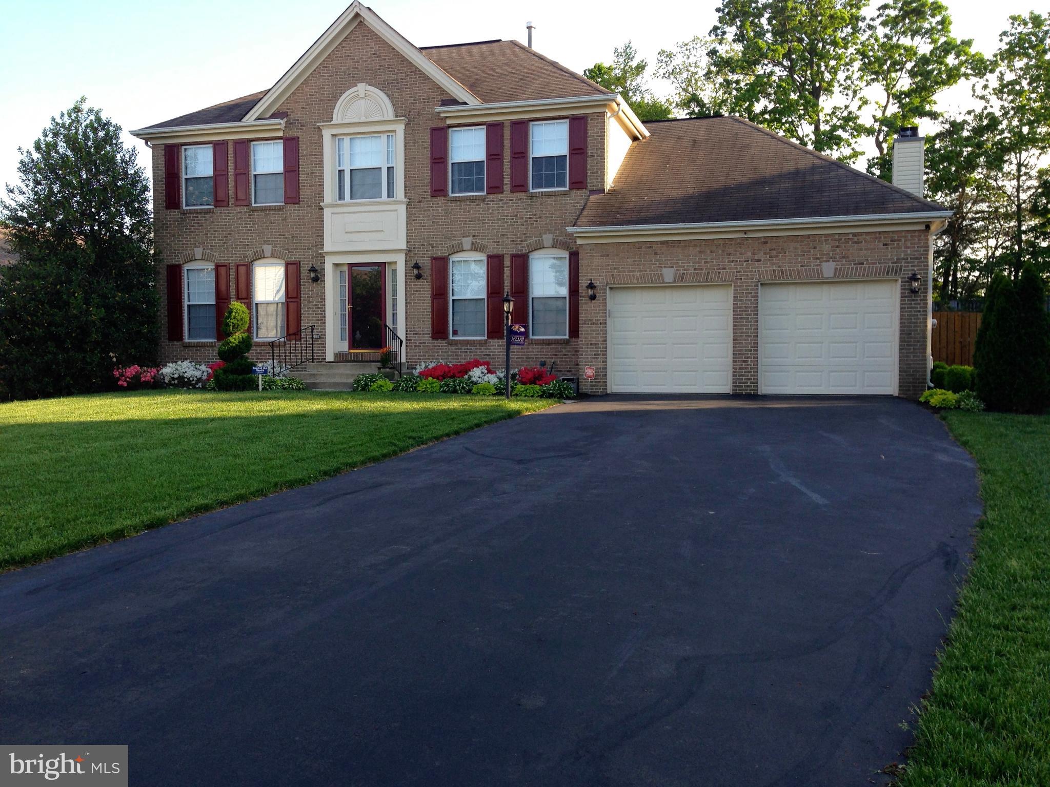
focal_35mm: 33
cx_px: 525
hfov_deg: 55.4
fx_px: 1001
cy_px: 394
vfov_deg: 42.9
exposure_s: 1/339
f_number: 2.4
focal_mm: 4.12
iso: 50
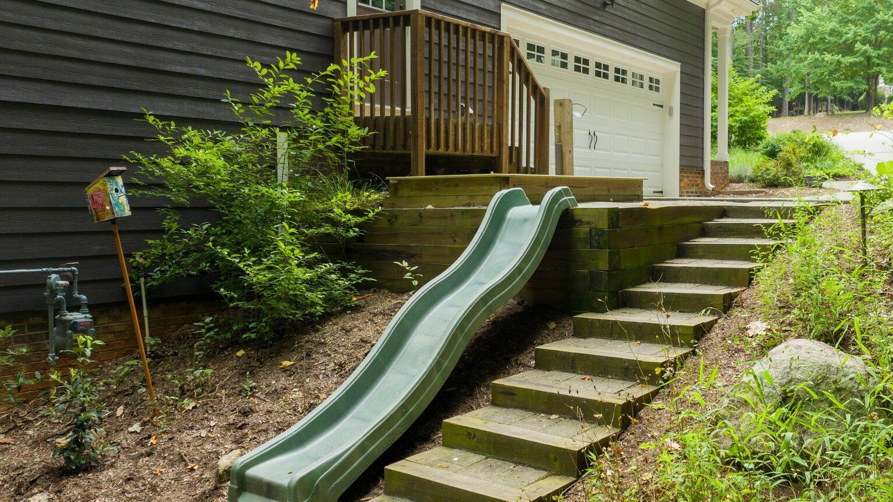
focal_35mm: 35
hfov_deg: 56.1
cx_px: 541
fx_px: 829
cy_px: 259
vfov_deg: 33.7
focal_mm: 12.29
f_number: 2.8
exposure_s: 1/240
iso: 190
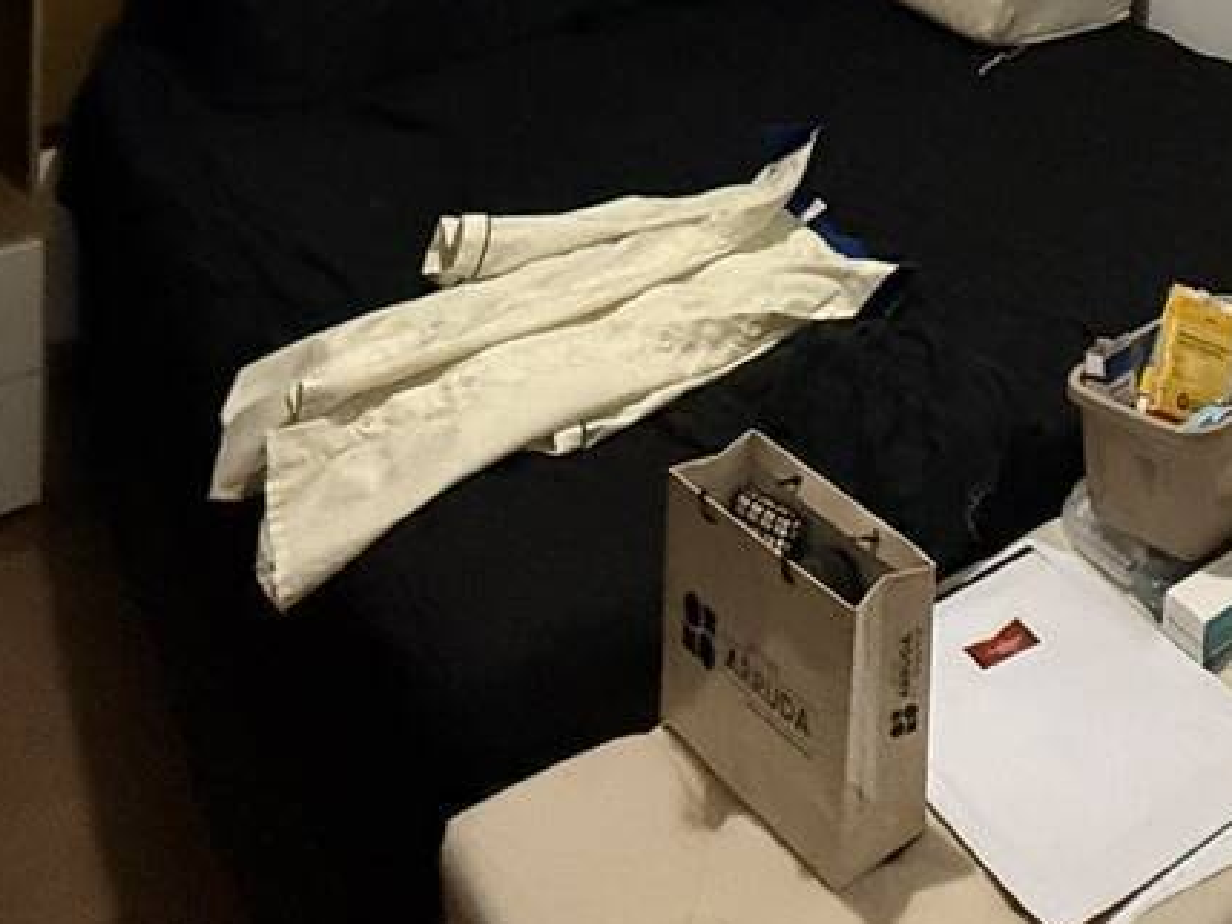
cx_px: 1175
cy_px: -539
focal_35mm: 47
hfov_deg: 37.0
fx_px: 1673
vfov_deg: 23.3
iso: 500
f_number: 2.2
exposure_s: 1/60
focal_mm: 2.22
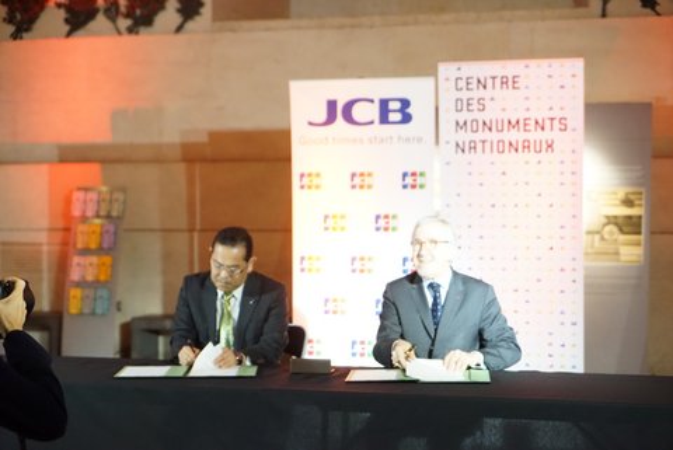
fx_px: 1310
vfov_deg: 19.5
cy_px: 225
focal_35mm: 70
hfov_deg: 28.8
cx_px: 336
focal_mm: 70
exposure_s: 1/125
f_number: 4
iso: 6400
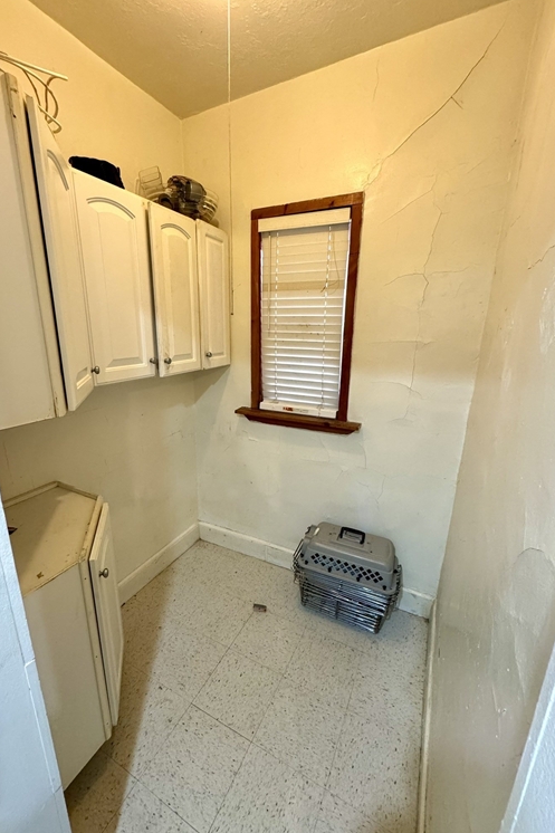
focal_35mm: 15
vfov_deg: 100.4
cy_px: 419
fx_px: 347
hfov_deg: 77.2
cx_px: 257
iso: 400
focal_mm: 2.22
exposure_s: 1/60
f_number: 2.2
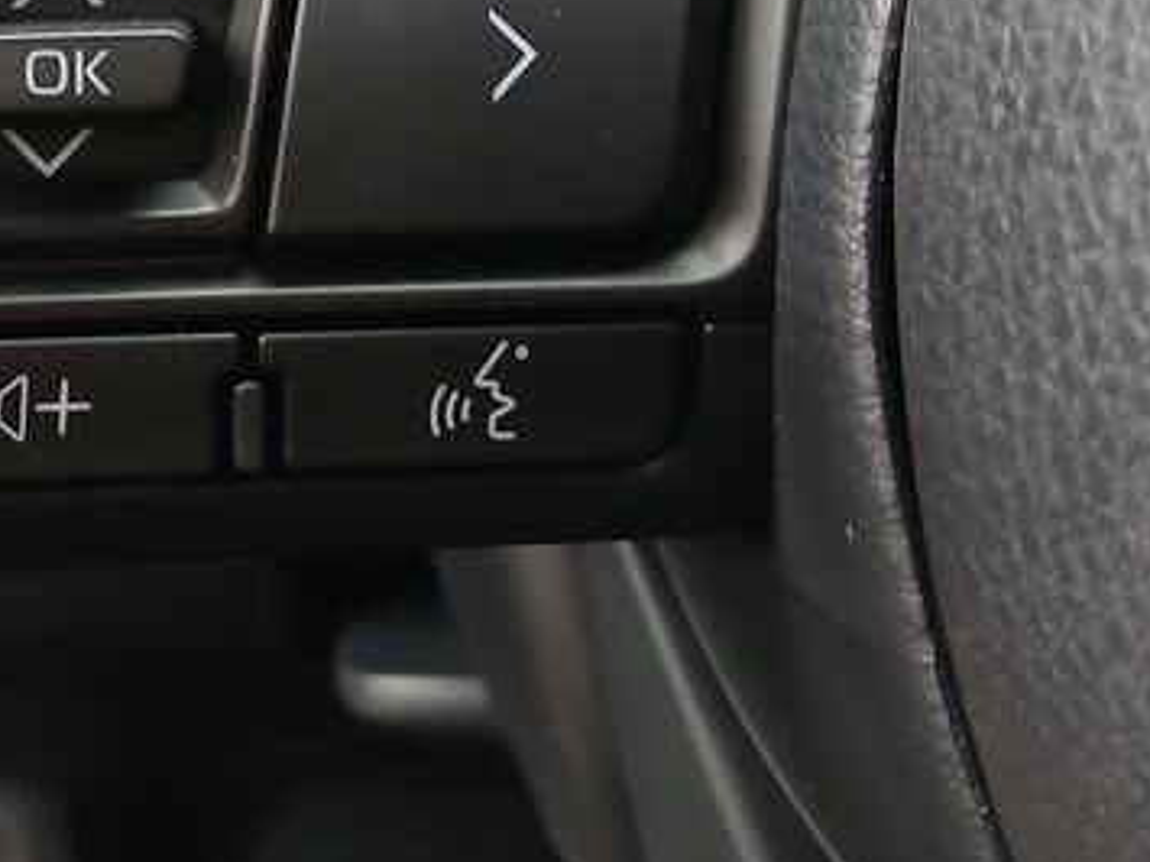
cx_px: 94
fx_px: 2491
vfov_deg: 18.8
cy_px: -104
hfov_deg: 25.1
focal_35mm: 75
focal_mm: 3.98
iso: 250
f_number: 1.8
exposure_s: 1/25
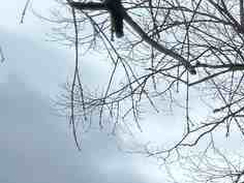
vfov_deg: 20.1
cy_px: 250
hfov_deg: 15.2
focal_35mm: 66
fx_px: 465
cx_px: 587
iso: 32
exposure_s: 1/986
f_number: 1.8
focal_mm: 1.57
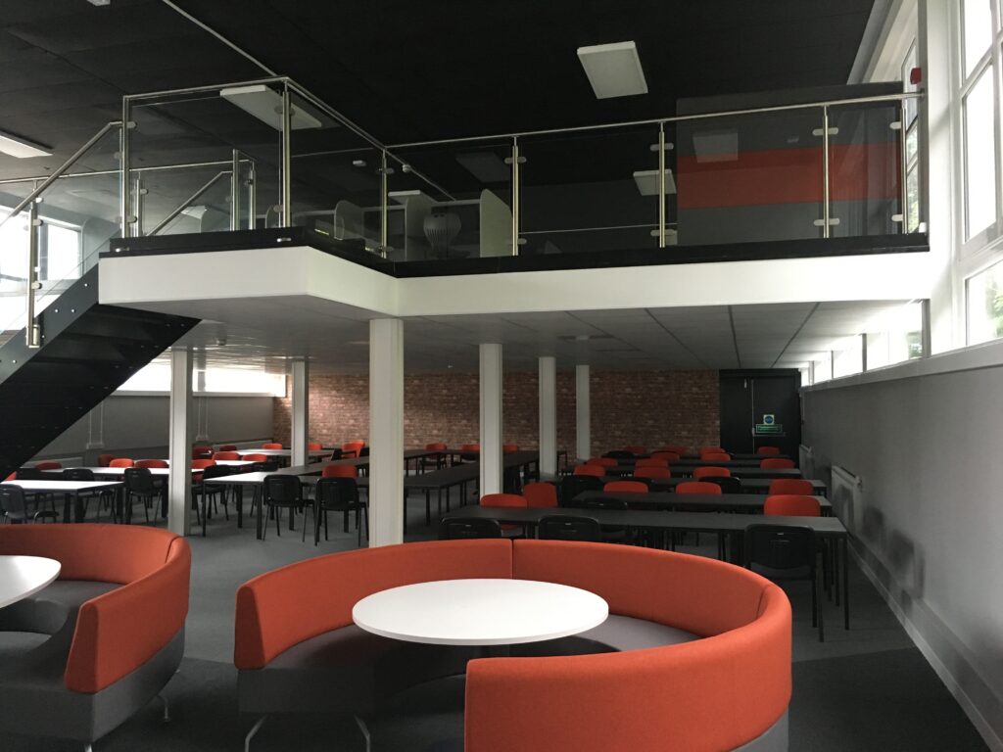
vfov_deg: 48.2
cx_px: 502
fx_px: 840
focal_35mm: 29
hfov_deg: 61.7
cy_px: 376
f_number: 2.2
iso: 200
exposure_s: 1/25
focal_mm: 4.15
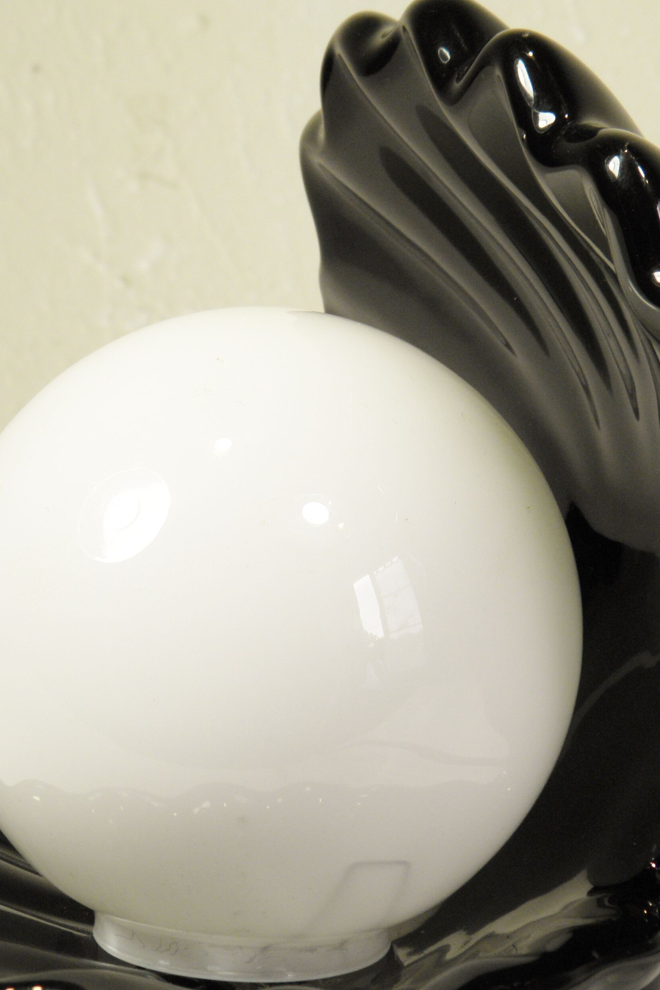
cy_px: 505
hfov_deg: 10.4
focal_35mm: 132
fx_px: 3630
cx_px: 305
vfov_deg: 15.5
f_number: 4.4
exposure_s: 1/60
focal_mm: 14.3
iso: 100
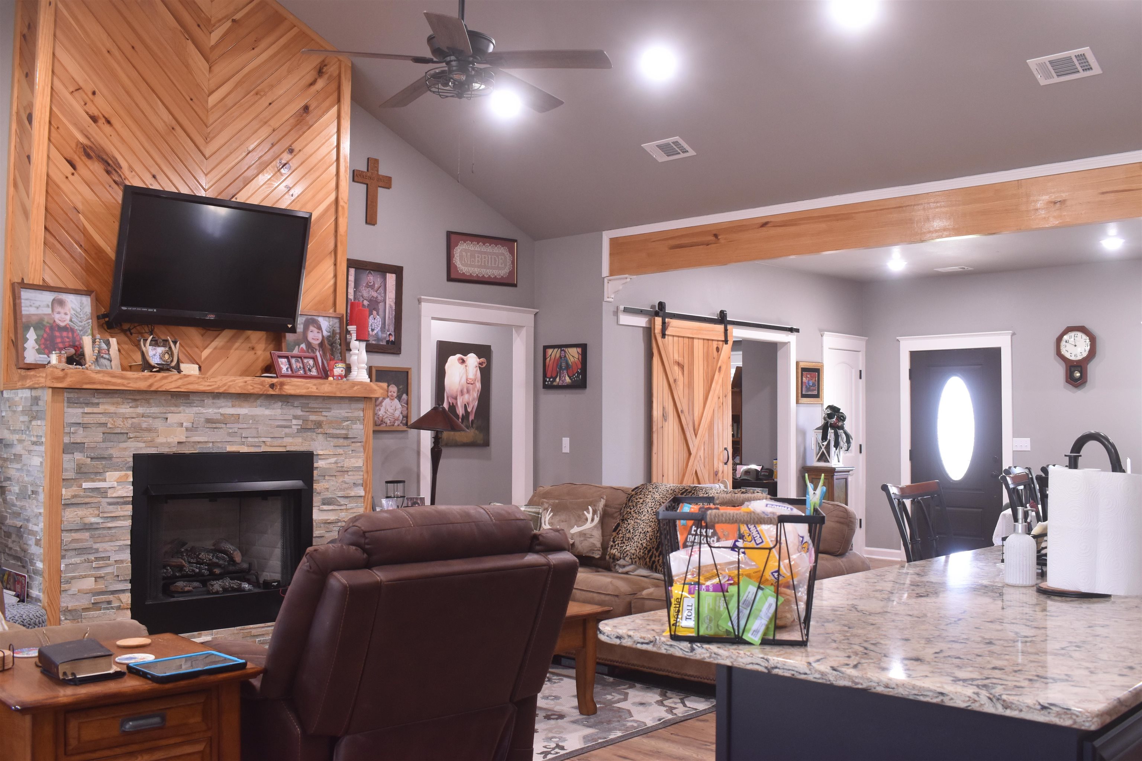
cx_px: 571
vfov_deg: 40.0
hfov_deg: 57.2
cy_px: 380
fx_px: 1047
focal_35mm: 33
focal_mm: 22
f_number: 8
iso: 1000
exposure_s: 1/15
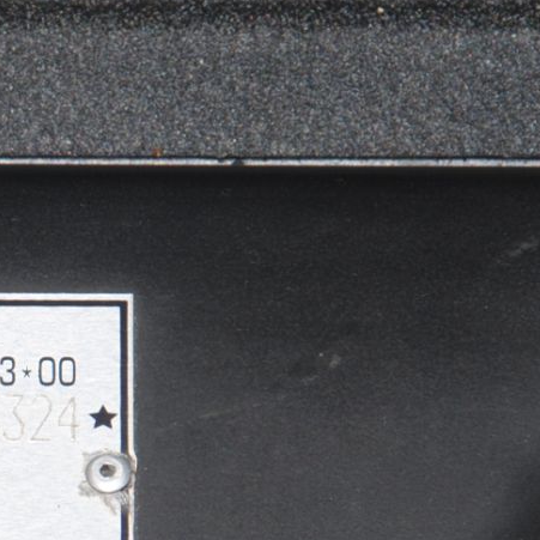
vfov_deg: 3.3
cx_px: -193
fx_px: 9437
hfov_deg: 3.3
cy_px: 525
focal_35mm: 535
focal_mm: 105
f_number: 10
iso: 100
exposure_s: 1/200
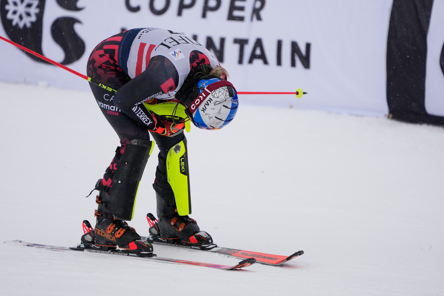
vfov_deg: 4.5
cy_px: 148
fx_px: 3774
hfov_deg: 6.7
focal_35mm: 306
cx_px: 222
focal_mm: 306
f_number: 5.6
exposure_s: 1/2500
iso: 800
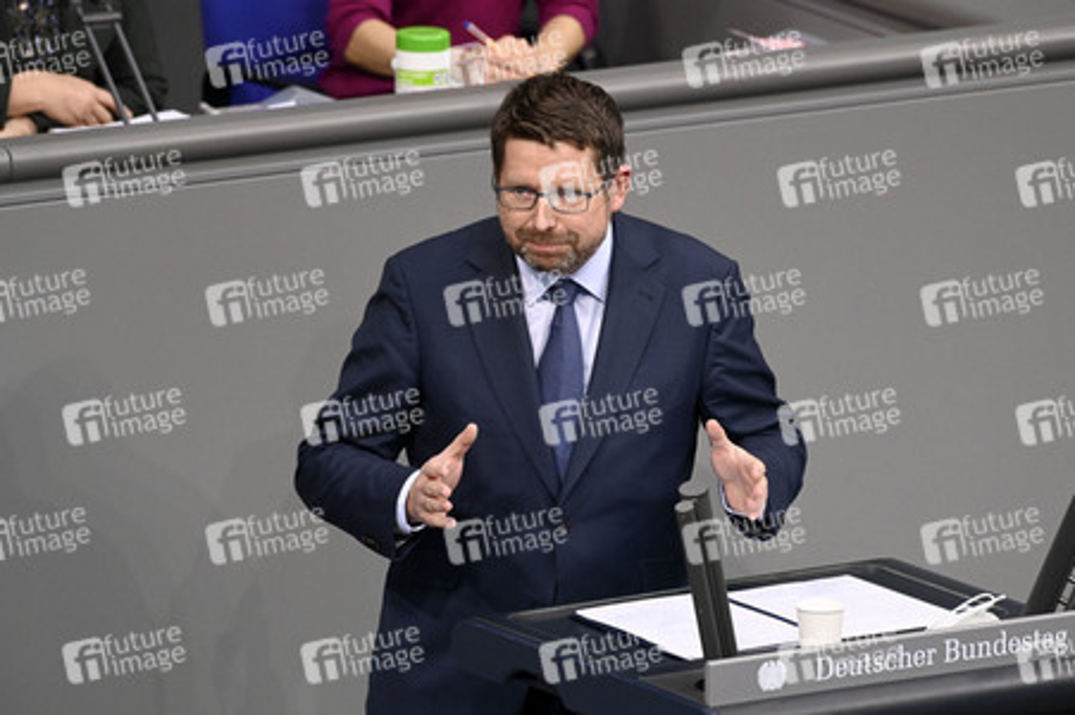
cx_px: 538
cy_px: 358
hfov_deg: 5.2
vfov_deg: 3.4
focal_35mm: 400
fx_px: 11935
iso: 8000
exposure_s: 1/320
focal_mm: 400
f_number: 5.6
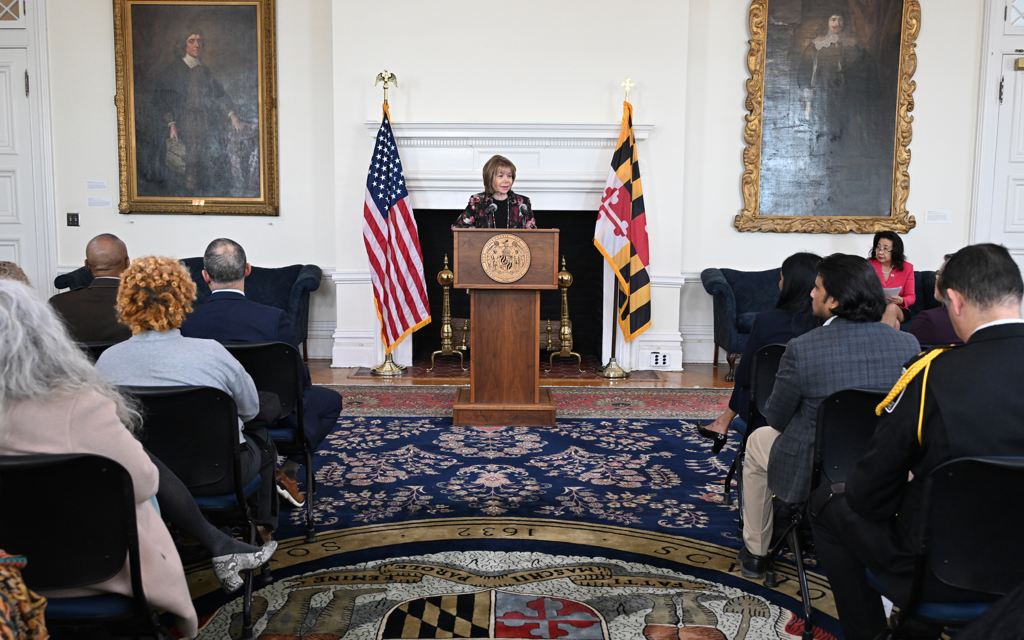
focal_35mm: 35
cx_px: 509
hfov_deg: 55.3
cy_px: 325
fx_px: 977
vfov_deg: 36.3
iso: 3200
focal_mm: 34
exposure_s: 1/200
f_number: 5
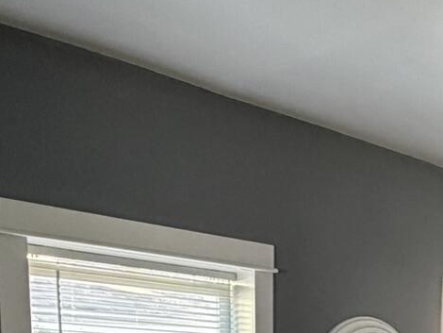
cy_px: 473
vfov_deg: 21.0
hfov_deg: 29.1
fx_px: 781
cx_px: 468
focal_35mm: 61
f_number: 2.2
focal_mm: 2.22
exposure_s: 1/60
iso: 500
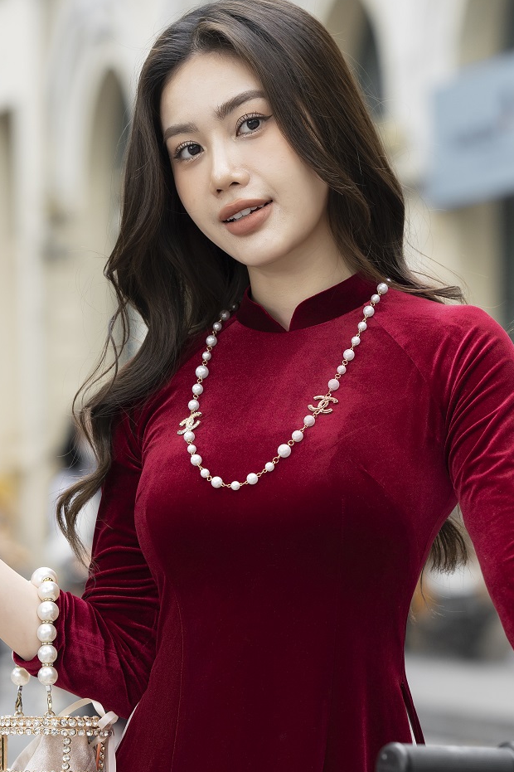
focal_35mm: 217
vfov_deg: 9.5
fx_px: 4651
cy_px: 649
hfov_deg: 6.3
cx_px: 307
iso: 200
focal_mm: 85
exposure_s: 1/160
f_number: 3.2
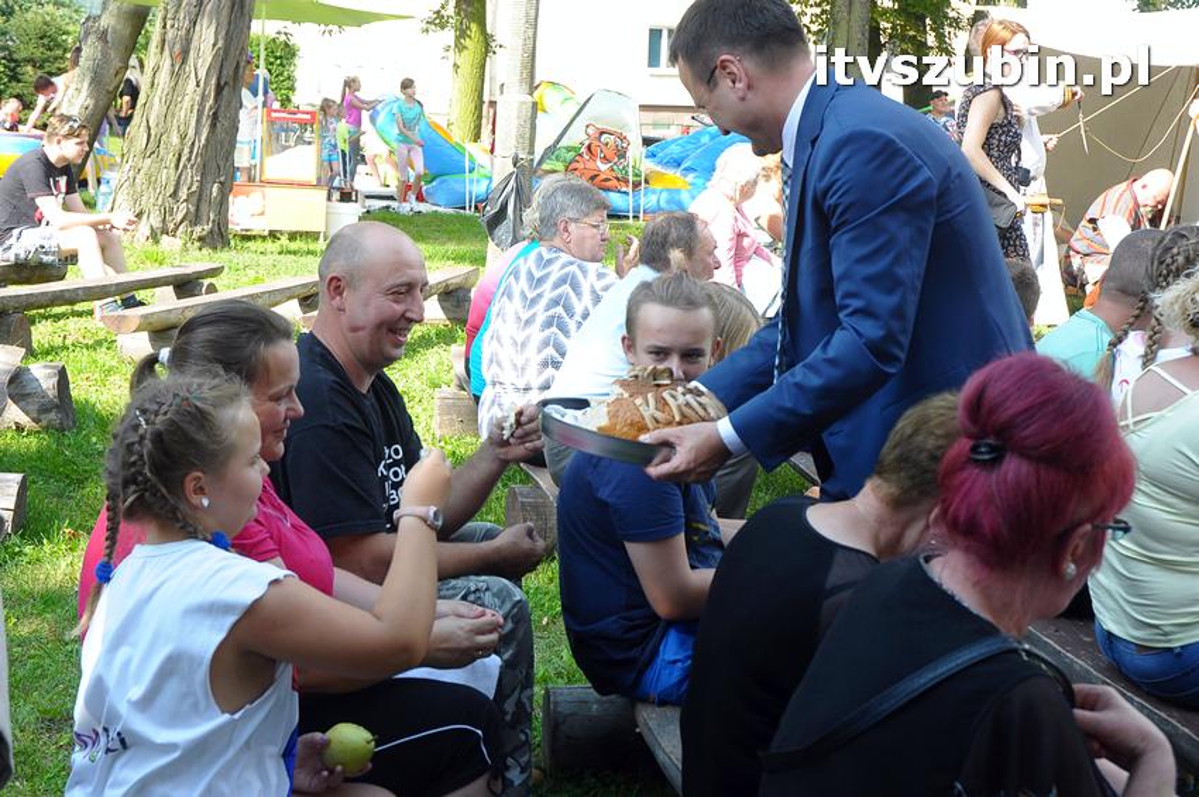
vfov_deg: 23.7
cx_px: 600
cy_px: 398
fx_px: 1897
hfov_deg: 35.1
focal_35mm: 57
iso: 640
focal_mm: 38
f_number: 8
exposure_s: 1/250
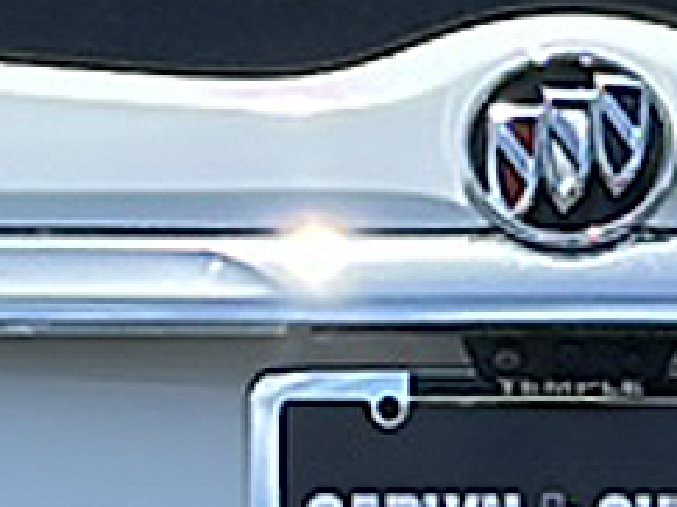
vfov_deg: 5.9
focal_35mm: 250
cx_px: 644
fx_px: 4887
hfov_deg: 7.9
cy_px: 752
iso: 80
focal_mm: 6.86
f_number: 1.78
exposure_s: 1/4219
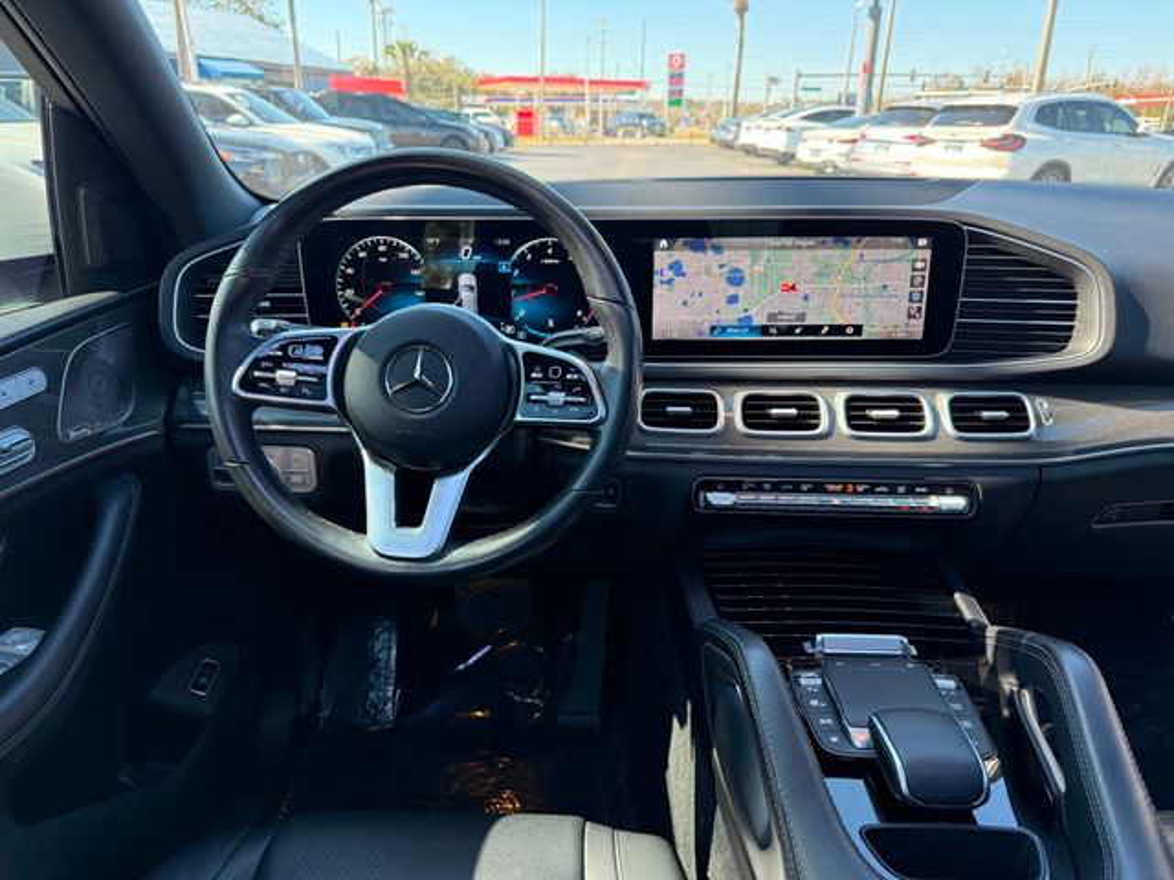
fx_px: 814
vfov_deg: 56.8
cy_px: 440
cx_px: 587
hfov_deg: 71.6
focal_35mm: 24
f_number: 1.78
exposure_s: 1/243
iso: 125
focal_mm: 6.76
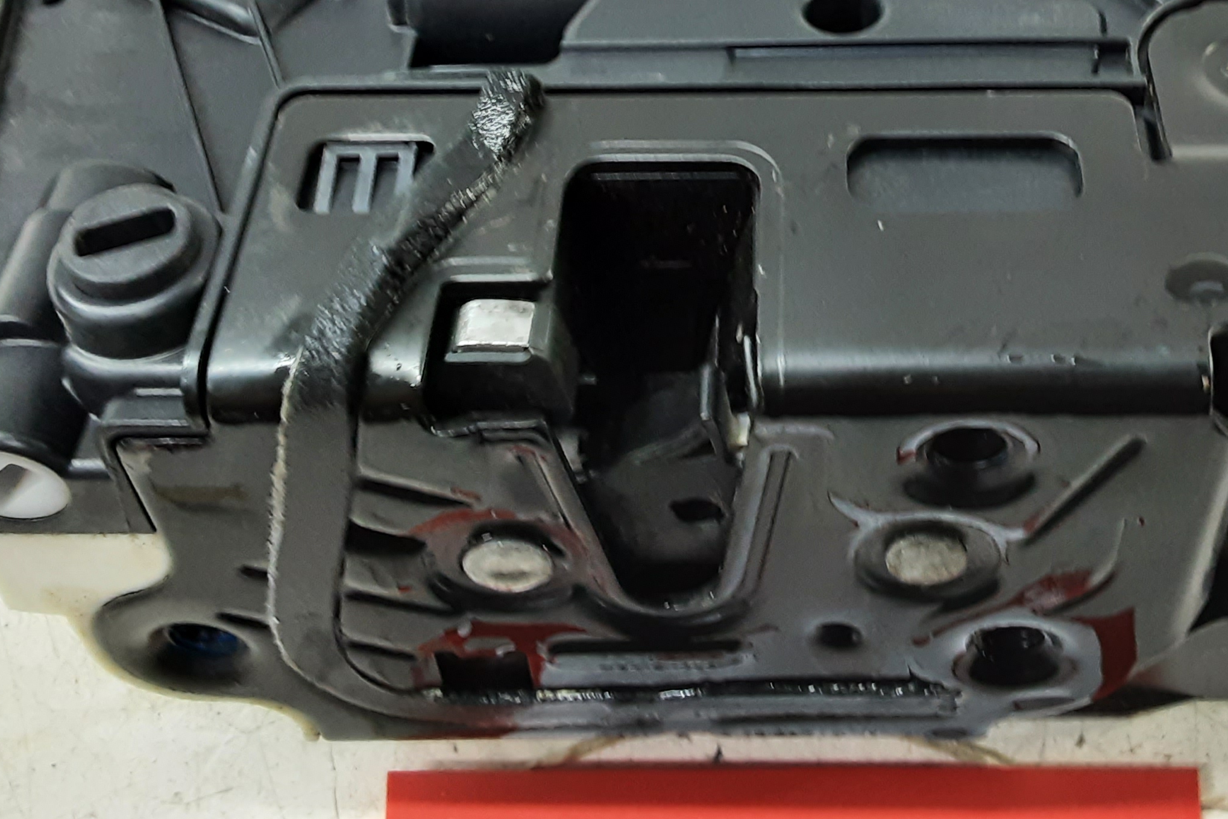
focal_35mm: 45
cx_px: 765
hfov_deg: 43.3
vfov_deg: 28.9
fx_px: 1535
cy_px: 110
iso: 160
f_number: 1.9
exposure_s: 1/33
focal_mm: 2.91
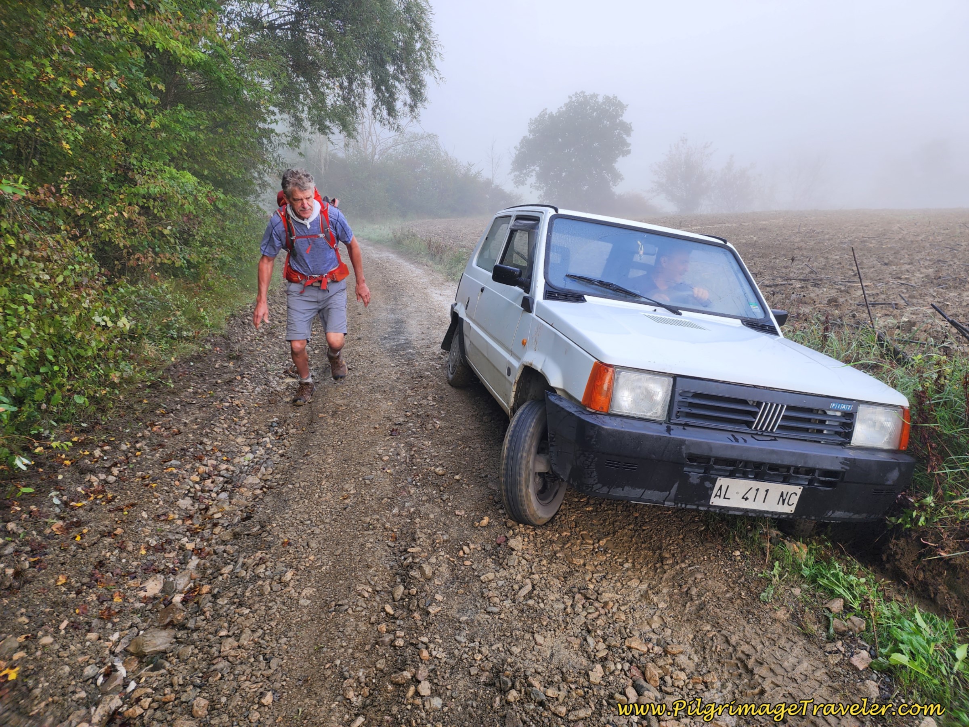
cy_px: 364
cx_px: 484
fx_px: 644
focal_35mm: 23
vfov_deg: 58.9
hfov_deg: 73.9
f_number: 1.8
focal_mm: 6.4
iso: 32
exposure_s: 1/180
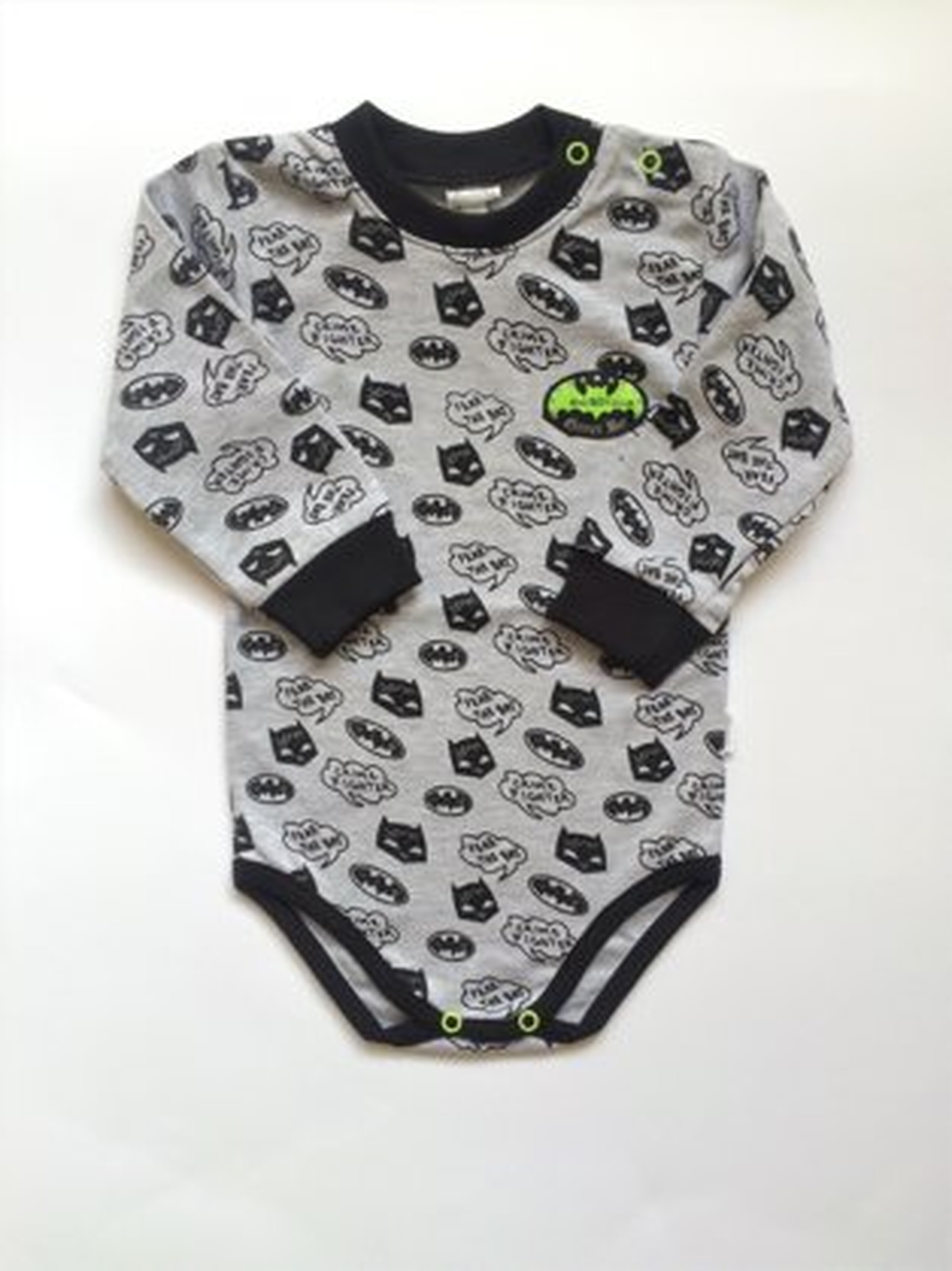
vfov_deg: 61.7
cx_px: 476
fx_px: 1064
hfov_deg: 48.2
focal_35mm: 29
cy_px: 636
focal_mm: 4.15
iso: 40
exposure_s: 1/100
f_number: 2.2
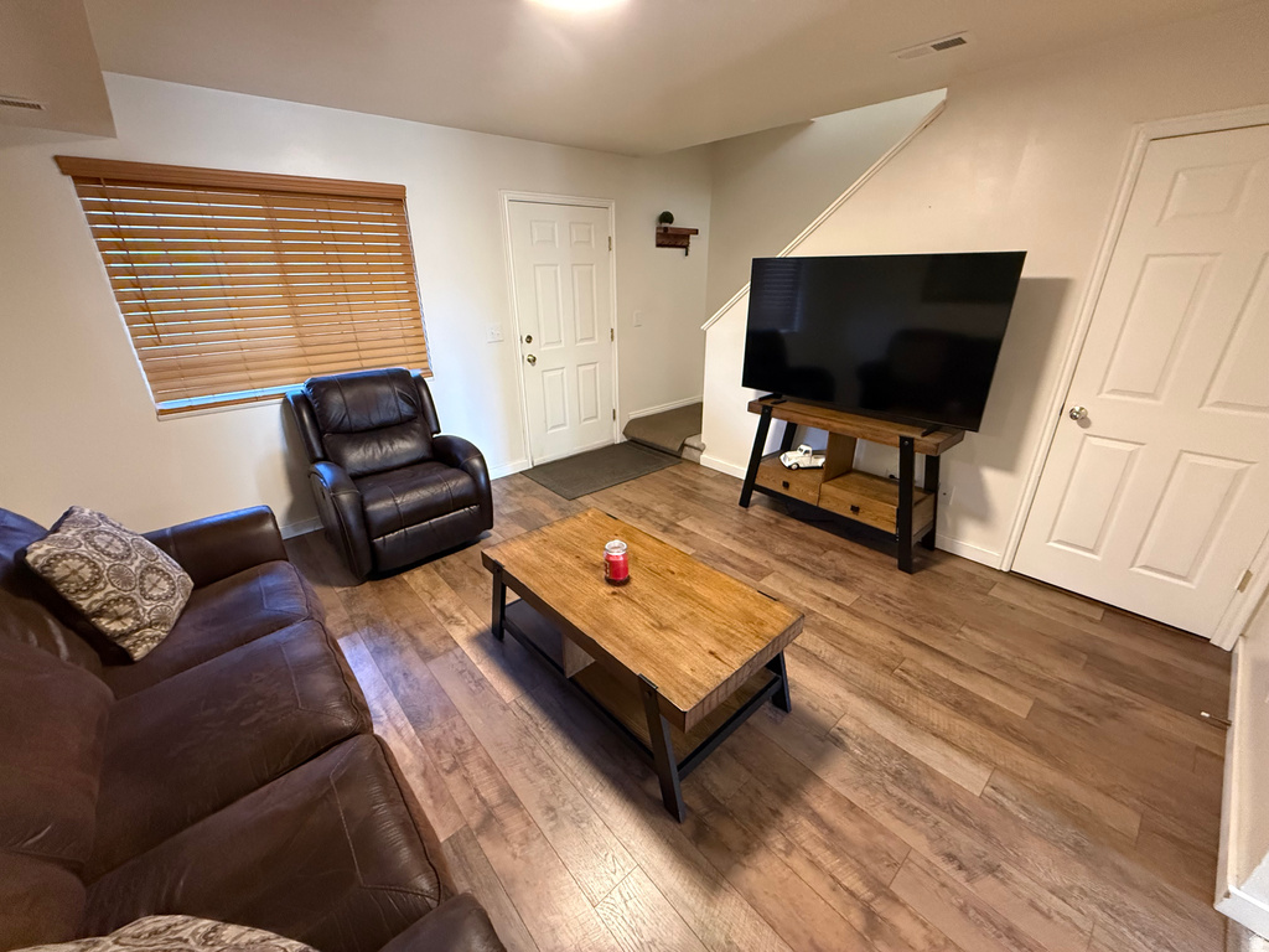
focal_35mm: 14
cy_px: 476
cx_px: 634
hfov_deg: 102.1
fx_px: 513
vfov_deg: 85.7
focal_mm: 2.22
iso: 800
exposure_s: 1/60
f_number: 2.2
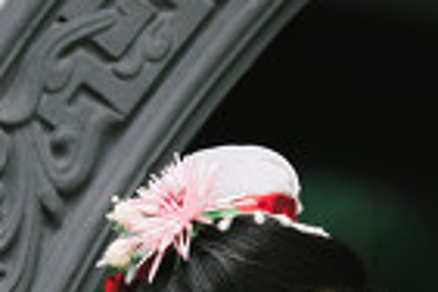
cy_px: 452
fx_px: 11059
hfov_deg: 2.3
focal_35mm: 909
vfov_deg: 1.5
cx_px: 233
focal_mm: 200
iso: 800
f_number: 2
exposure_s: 1/500
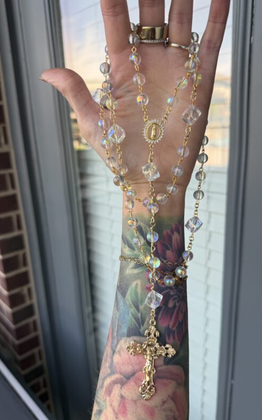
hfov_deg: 47.6
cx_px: 130
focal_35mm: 26
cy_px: 213
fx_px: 297
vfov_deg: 70.4
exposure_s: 1/341
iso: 80
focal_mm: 6.76
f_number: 1.78
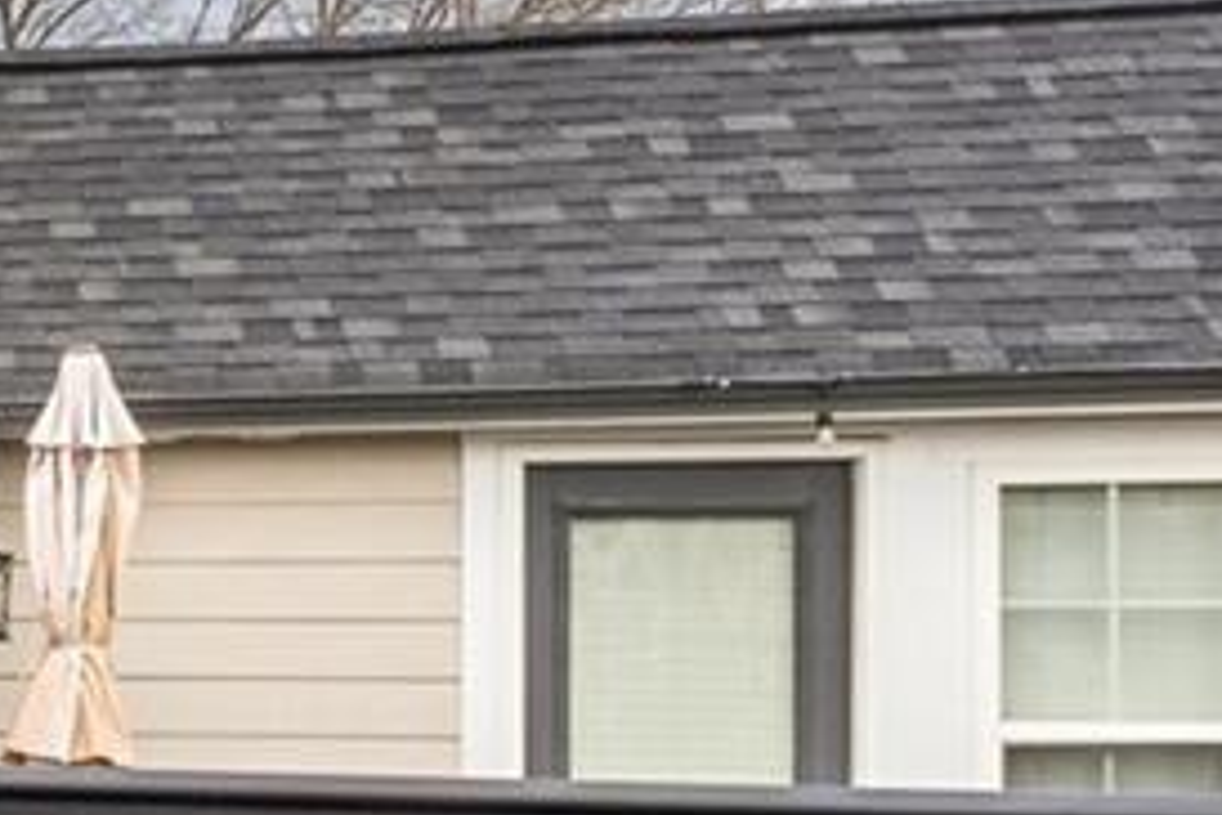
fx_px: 4200
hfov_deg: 10.4
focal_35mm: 124
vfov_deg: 11.1
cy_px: 598
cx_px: -2672
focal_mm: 16.5
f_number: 13
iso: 100
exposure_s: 1/50
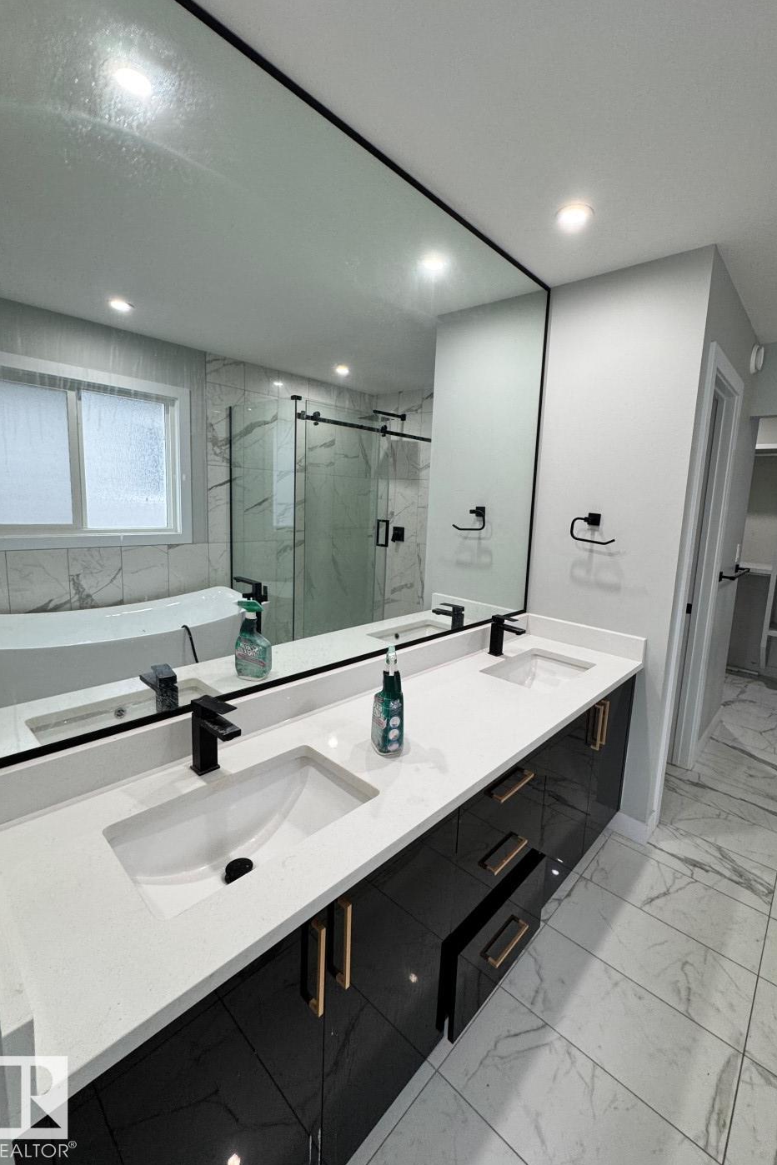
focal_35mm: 15
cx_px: 434
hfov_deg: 77.0
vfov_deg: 100.4
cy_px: 569
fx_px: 486
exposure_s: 1/120
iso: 160
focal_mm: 2.22
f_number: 2.2
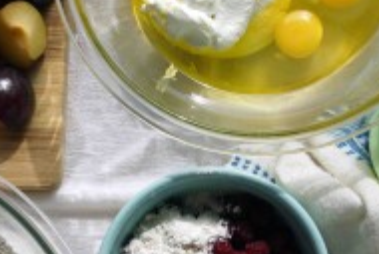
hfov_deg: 24.5
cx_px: 104
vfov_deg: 16.5
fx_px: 864
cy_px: 216
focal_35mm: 82
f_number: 8
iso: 800
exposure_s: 1/320
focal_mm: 26
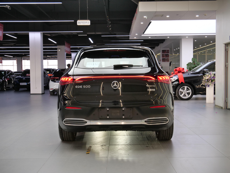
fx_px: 306
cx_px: 115
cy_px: 86
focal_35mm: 46
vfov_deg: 31.5
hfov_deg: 41.2
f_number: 5.6
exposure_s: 1/80
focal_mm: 23
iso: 800
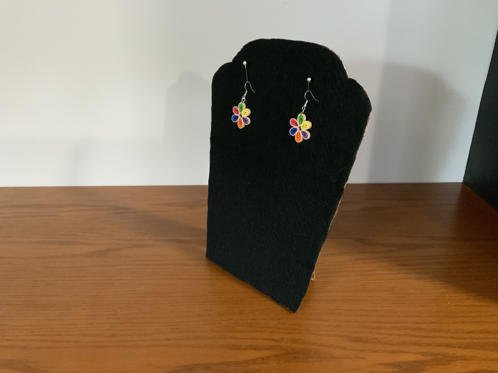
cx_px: 249
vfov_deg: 48.2
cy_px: 186
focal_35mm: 29
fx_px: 417
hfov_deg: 61.7
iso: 400
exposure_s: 1/30
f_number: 1.8
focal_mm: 3
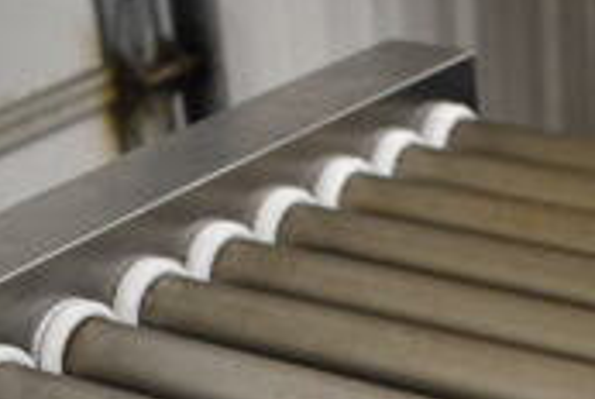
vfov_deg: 13.3
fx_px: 1573
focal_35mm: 95
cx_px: 712
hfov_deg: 20.1
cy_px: 660
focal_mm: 18
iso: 1100
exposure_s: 1/125
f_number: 3.5
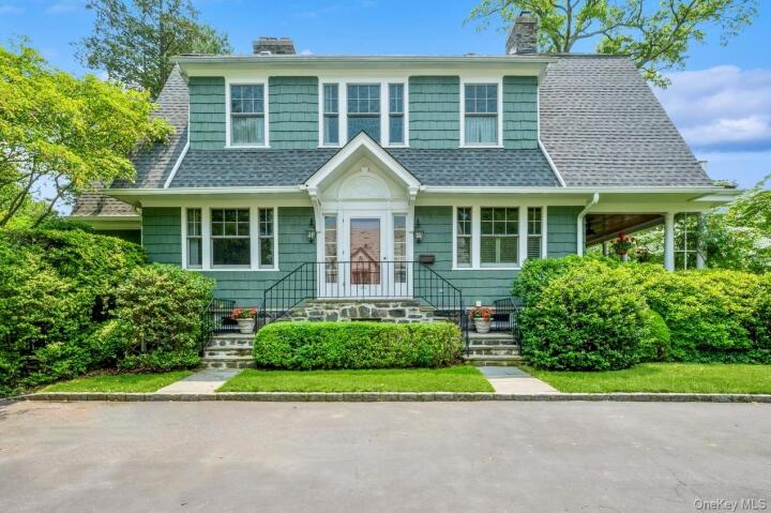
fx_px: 300
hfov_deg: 104.3
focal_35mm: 14
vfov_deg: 81.1
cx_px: 386
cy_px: 256
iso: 200
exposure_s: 1/40
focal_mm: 14
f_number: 18
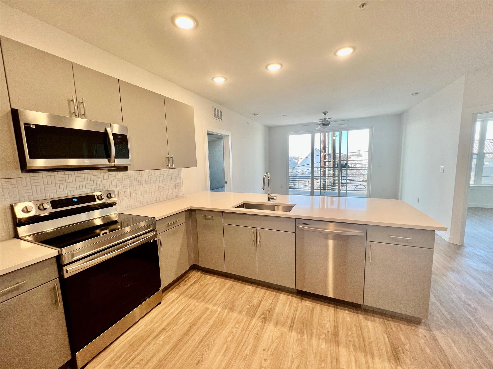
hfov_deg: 106.2
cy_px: 184
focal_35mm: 13
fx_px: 185
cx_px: 246
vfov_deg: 89.9
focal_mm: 1.57
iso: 64
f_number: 1.8
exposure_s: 1/120
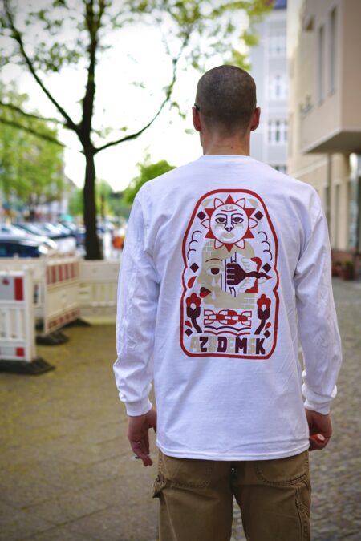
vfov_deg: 54.4
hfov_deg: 37.9
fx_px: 526
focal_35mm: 35
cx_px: 180
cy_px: 270
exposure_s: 1/1500
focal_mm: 35
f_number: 2.4
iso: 400
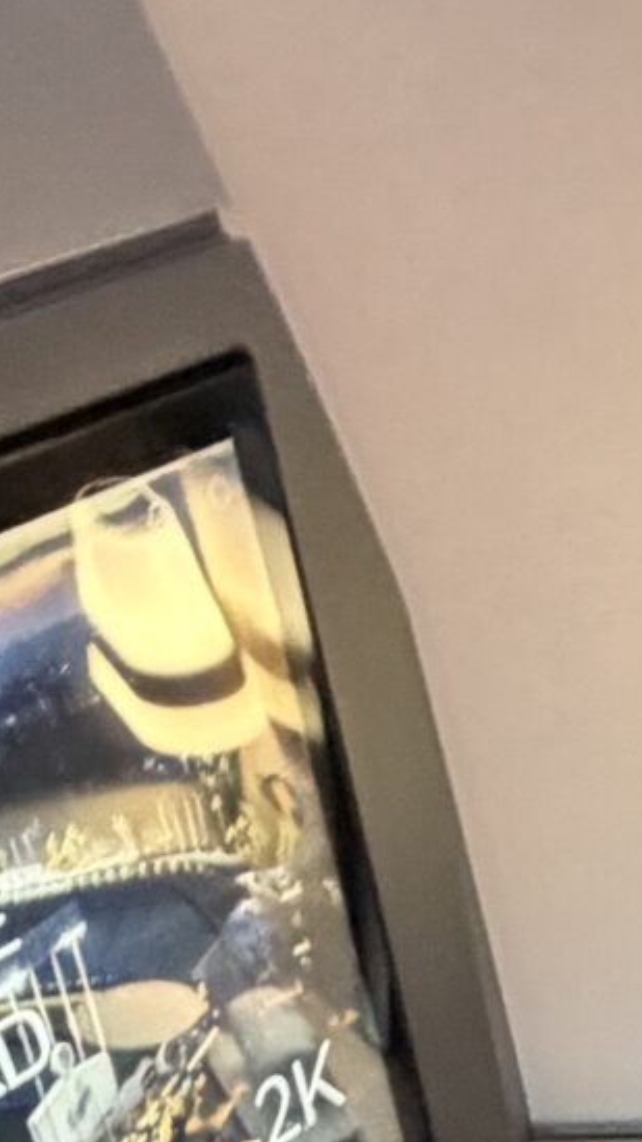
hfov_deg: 15.3
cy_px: 1937
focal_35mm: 71
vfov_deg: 21.7
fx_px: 2151
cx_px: 1053
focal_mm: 2.22
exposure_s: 1/38
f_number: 2.2
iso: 1250
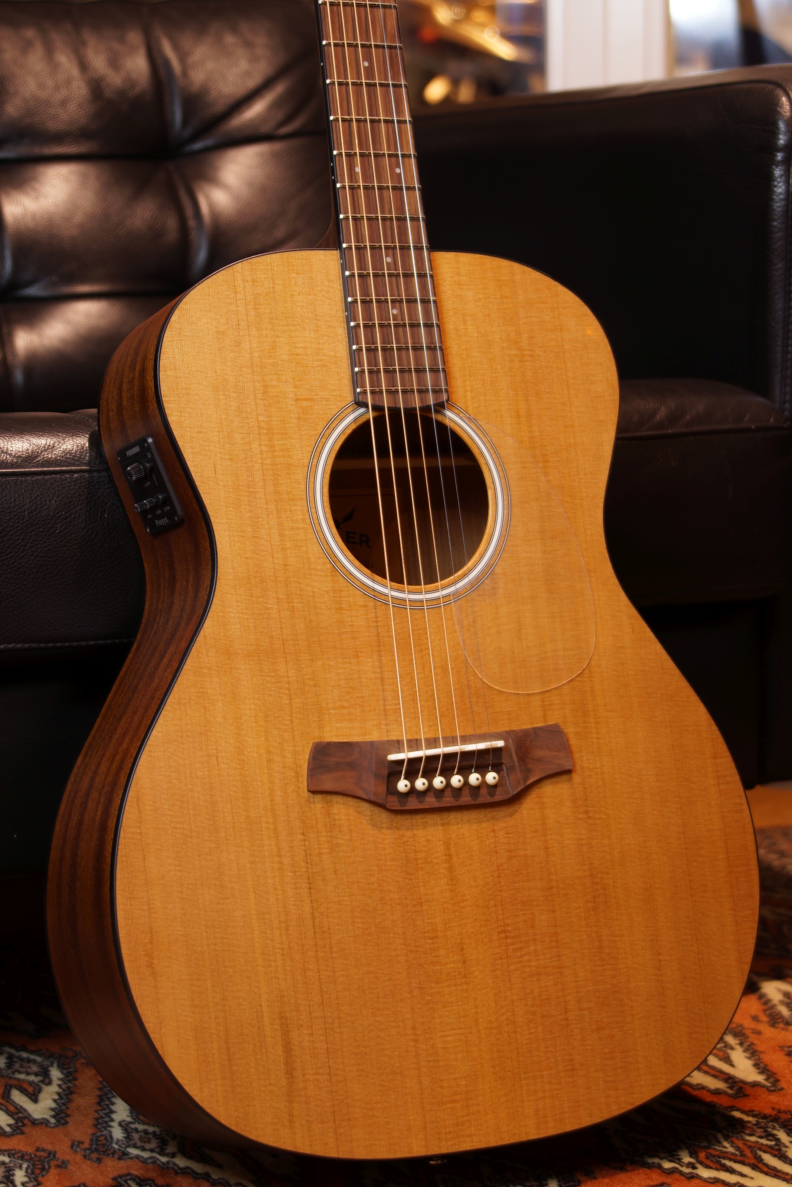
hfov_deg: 16.6
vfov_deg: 24.6
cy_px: 594
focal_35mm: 82
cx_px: 396
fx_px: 2722
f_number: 5
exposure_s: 1/8
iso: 100
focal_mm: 55
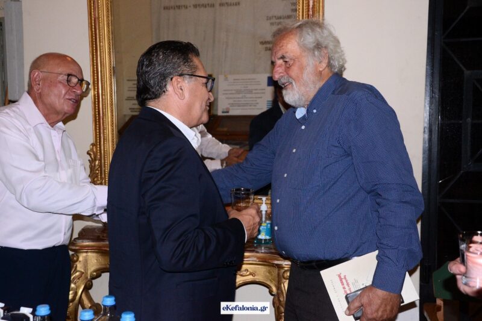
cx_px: 241
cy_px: 160
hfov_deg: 46.4
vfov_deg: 31.9
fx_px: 562
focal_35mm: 42
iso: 1600
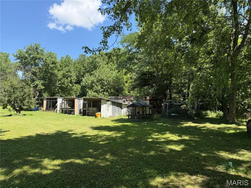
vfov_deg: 56.8
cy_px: 94
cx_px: 126
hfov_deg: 71.6
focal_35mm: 24
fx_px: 174
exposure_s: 1/1410
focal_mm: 6.76
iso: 80
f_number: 1.78
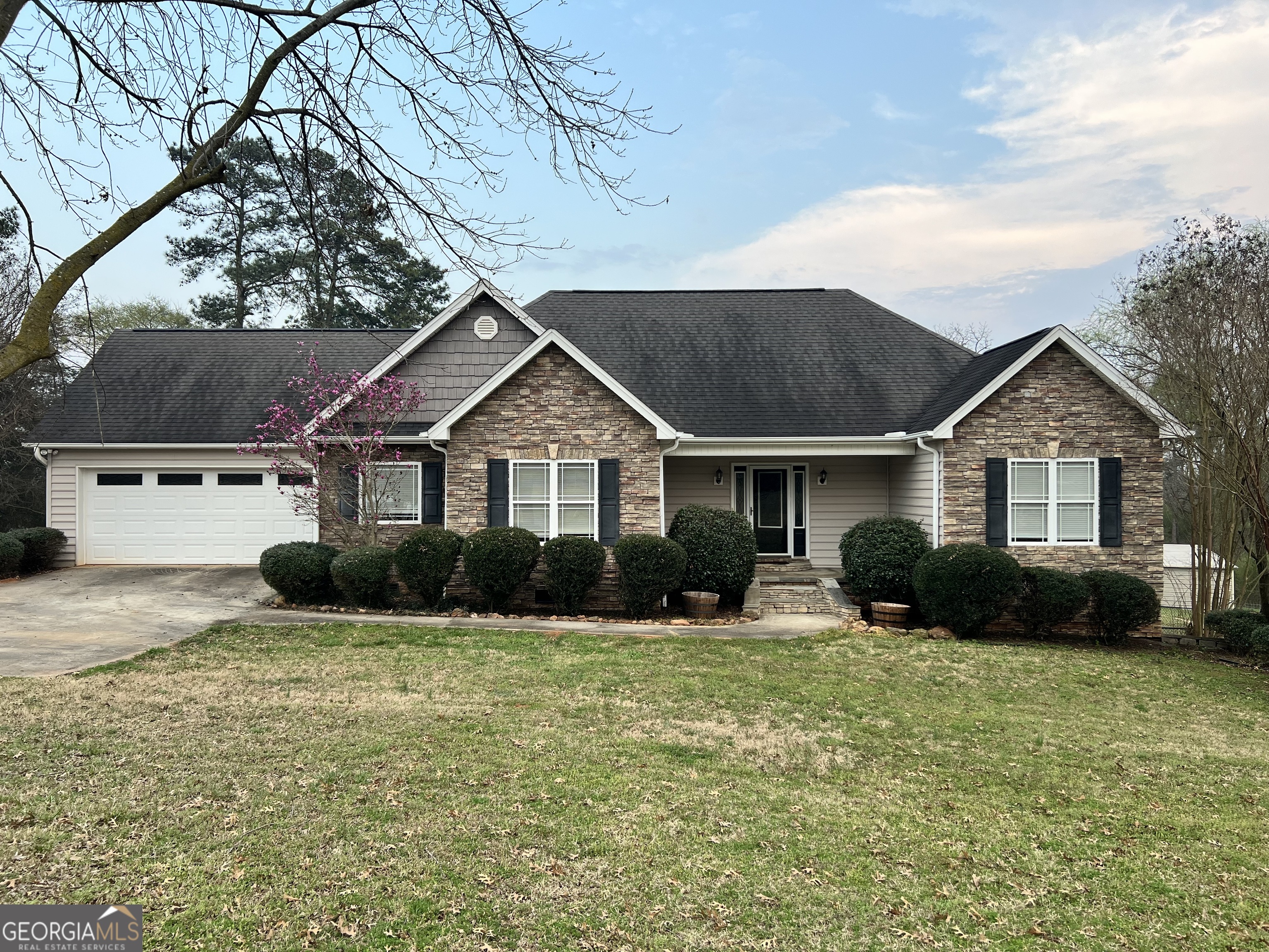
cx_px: 634
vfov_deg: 53.1
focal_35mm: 26
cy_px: 476
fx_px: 953
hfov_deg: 67.3
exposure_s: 1/353
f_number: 1.5
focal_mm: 5.7
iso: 50
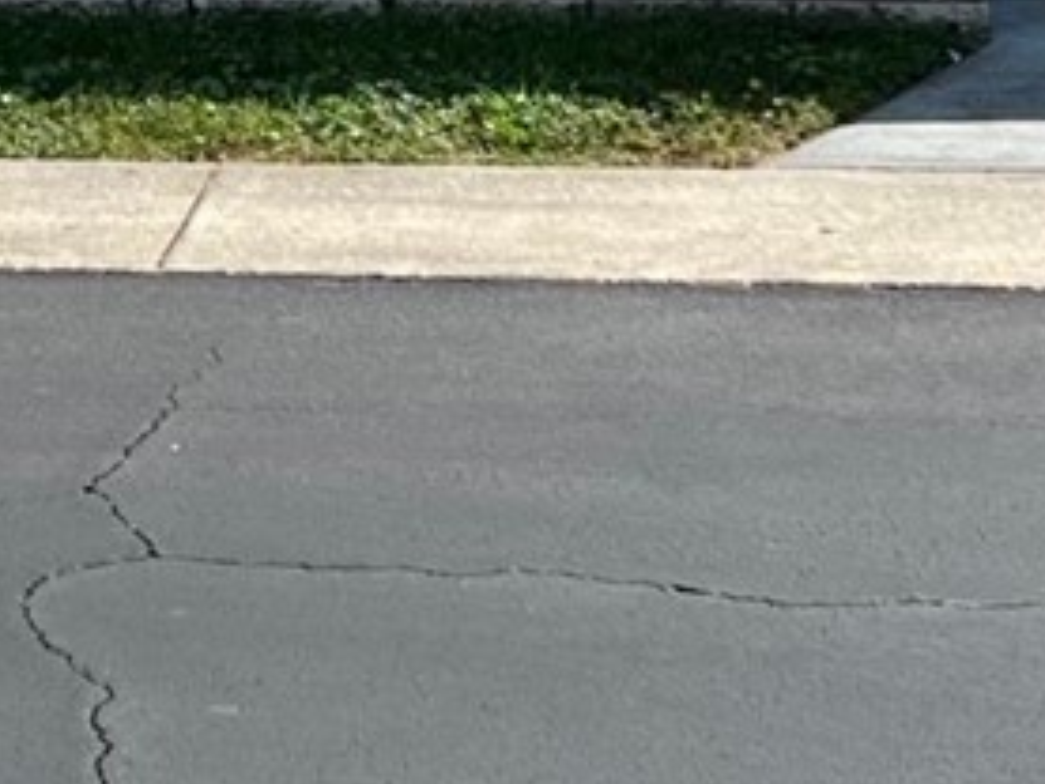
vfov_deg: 9.8
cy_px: 38
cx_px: 226
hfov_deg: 13.1
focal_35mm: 150
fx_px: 4530
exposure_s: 1/4115
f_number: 1.5
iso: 50
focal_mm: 5.7
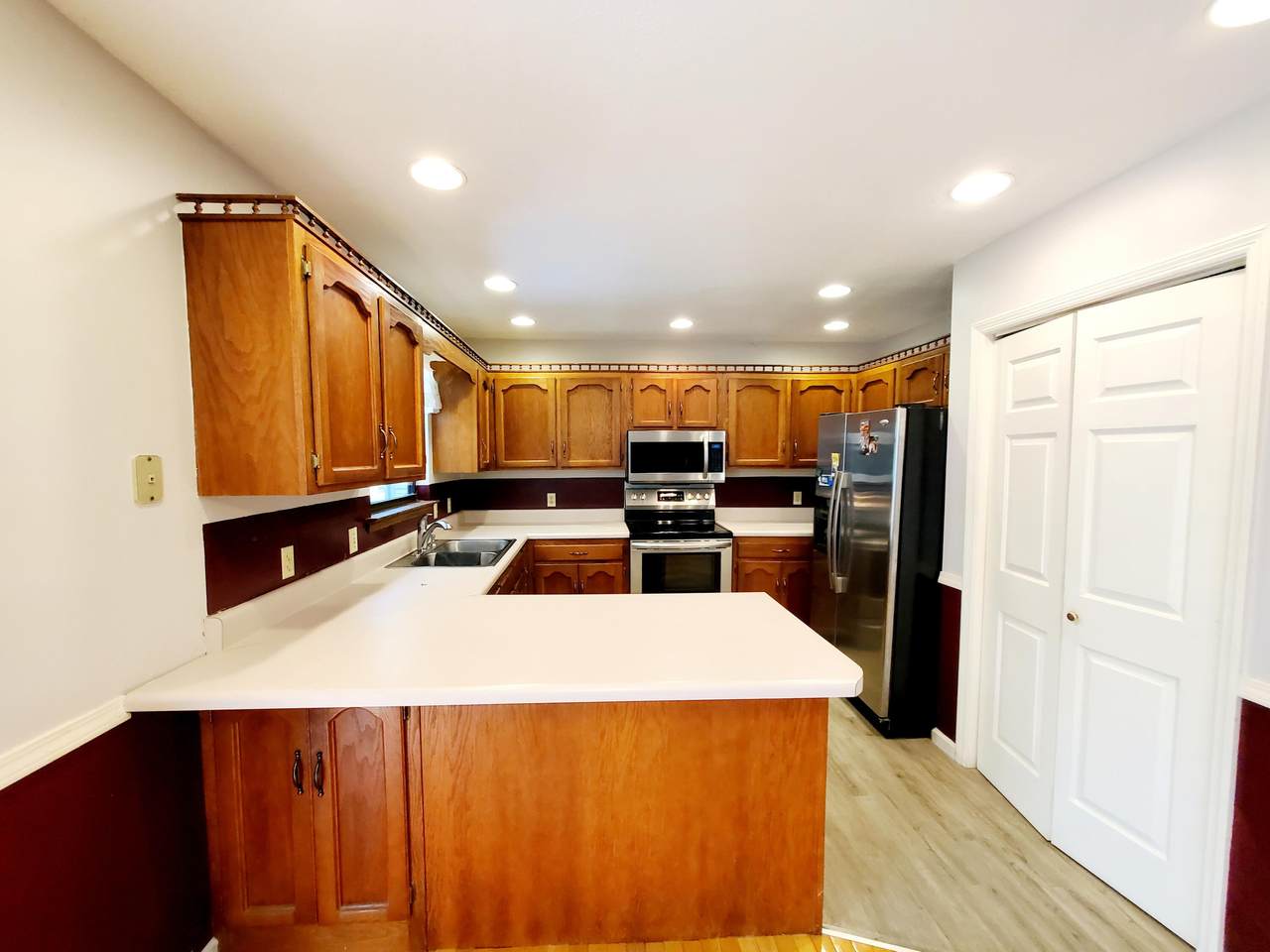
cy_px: 476
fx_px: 477
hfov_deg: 106.2
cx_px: 635
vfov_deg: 89.9
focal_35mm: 13
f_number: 2.2
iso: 250
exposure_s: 1/60.2
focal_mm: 1.8
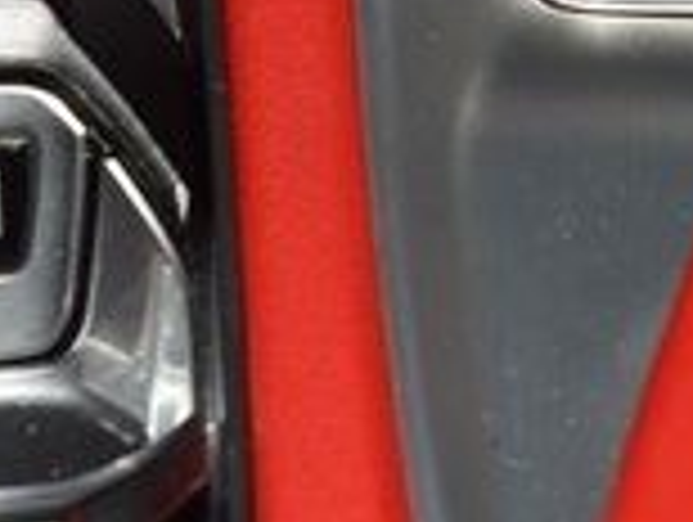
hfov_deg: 4.7
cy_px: -169
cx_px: 878
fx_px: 8401
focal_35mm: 419
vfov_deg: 3.5
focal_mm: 70
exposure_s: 1/125
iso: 100
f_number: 8
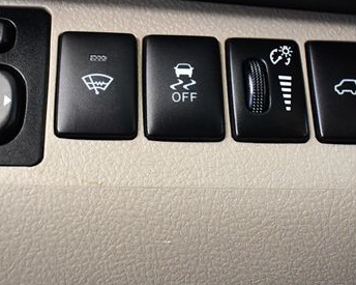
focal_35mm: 63
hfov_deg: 30.0
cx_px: 171
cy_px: 92
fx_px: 664
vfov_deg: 24.1
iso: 3200
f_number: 3.5
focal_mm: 18
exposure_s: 1/80
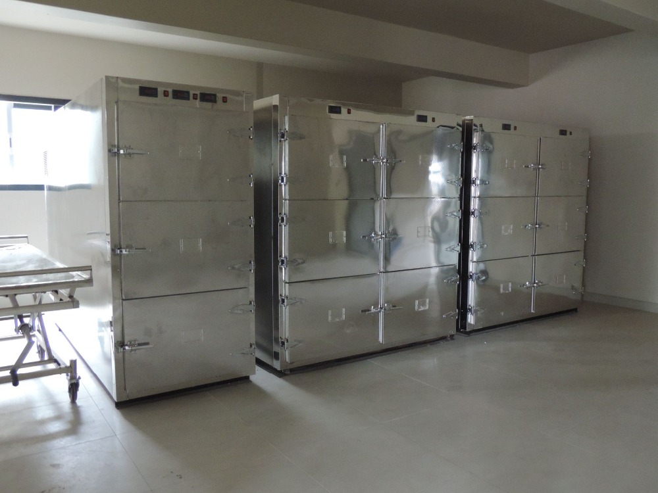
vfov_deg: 46.8
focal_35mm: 30
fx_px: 570
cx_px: 329
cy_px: 246
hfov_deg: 60.0
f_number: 3.1
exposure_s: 1/8
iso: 800
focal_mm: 5.3
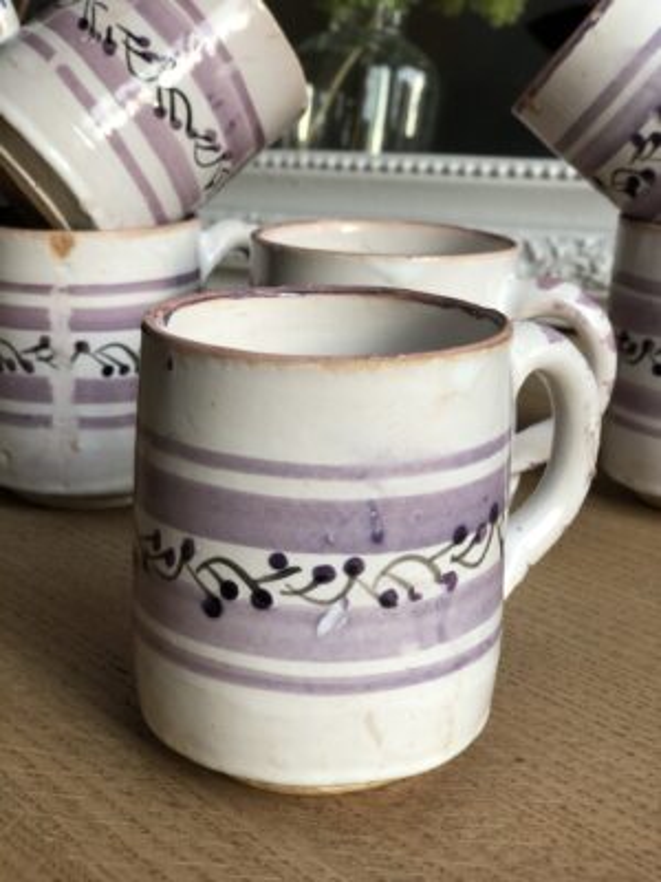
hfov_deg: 28.0
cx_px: 330
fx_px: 1324
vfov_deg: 36.8
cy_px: 441
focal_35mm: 52
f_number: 2.4
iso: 50
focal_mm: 6
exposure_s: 1/60
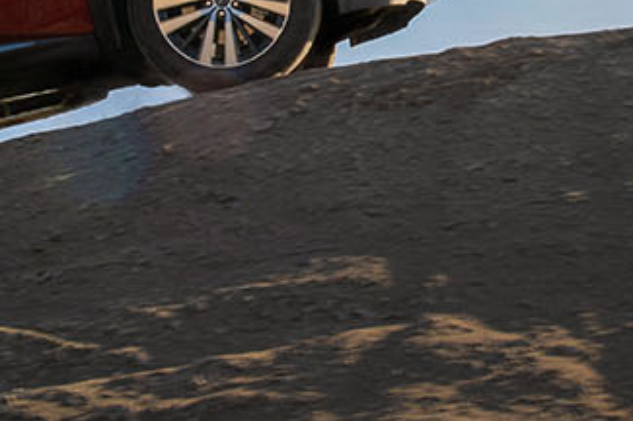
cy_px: 21
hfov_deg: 14.5
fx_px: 2494
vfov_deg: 9.6
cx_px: 374
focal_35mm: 142
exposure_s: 1/160
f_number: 11
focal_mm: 24
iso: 100
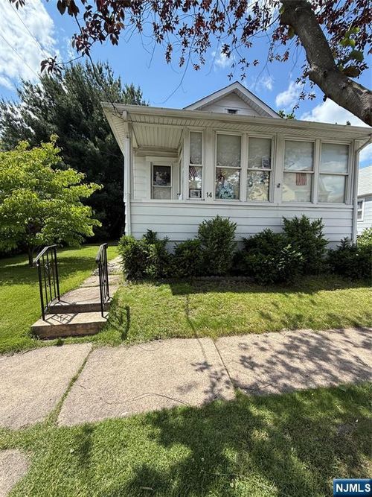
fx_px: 201
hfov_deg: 85.7
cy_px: 248
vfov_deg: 102.1
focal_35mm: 14
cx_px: 186
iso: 50
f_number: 2.2
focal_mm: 2.22
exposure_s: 1/928
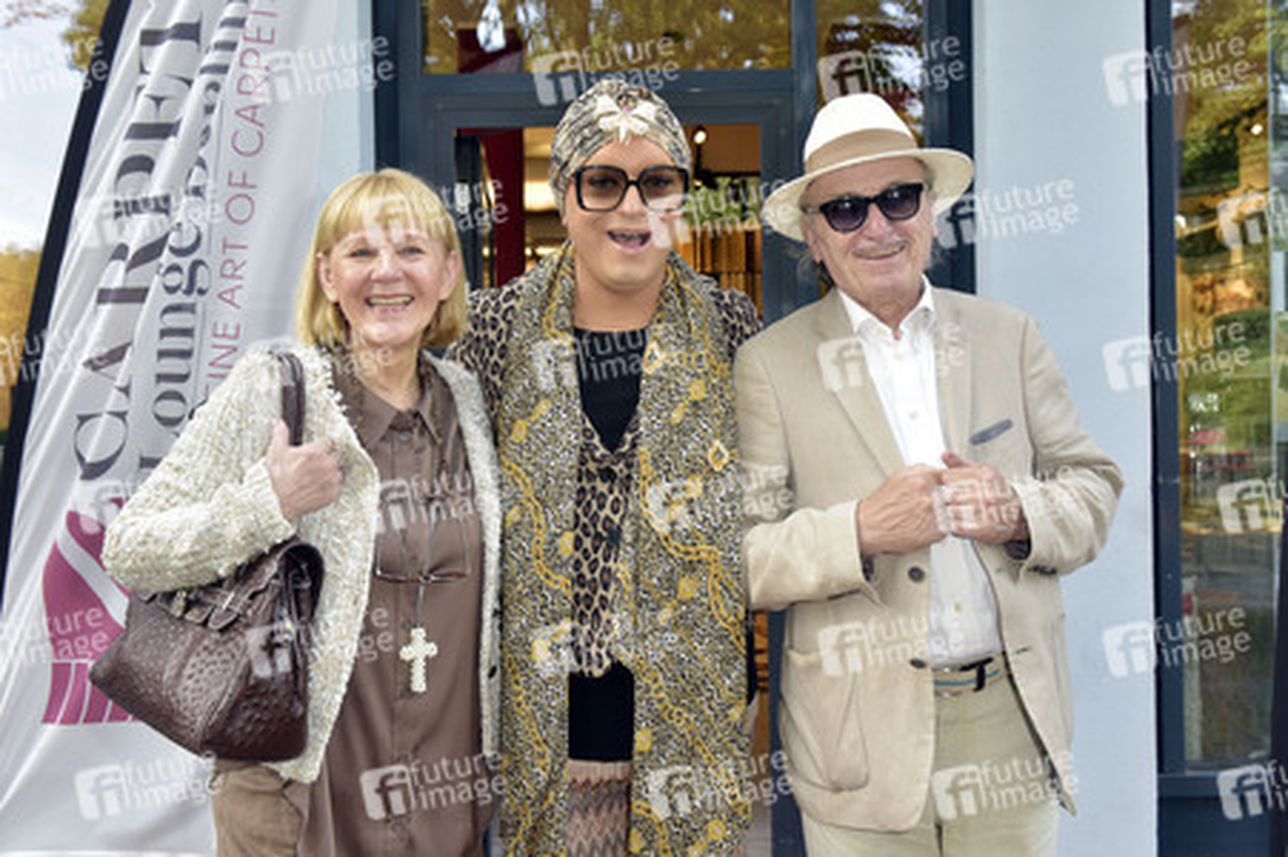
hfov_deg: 55.8
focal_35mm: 34
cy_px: 428
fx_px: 1216
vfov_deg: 38.8
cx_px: 644
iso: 800
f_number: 5.6
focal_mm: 34
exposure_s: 1/200
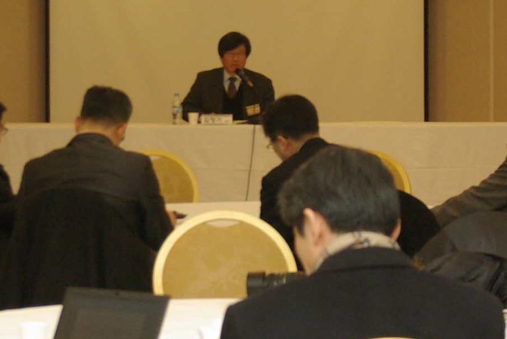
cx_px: 180
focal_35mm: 166
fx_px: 2340
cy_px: 79
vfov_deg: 8.3
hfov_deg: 12.4
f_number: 4.5
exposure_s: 1/125
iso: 400
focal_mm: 26
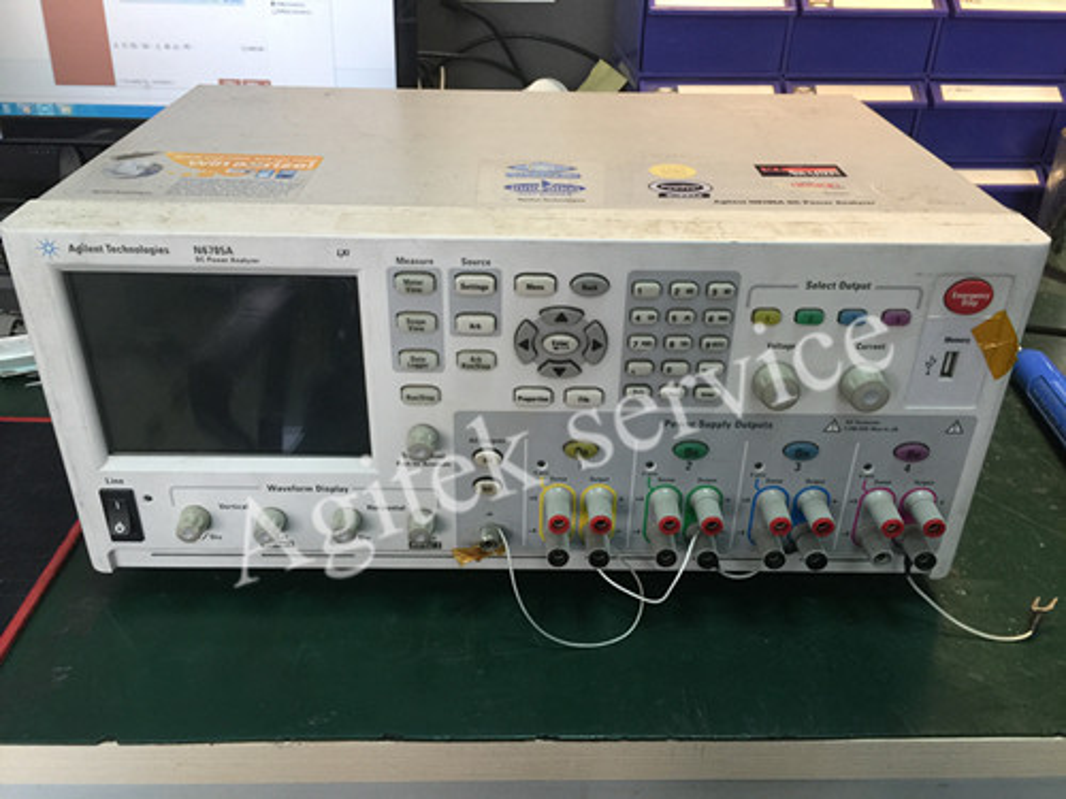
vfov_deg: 48.2
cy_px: 400
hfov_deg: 61.7
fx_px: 893
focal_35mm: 29
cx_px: 533
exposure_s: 1/33
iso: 64
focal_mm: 4.15
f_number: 2.2
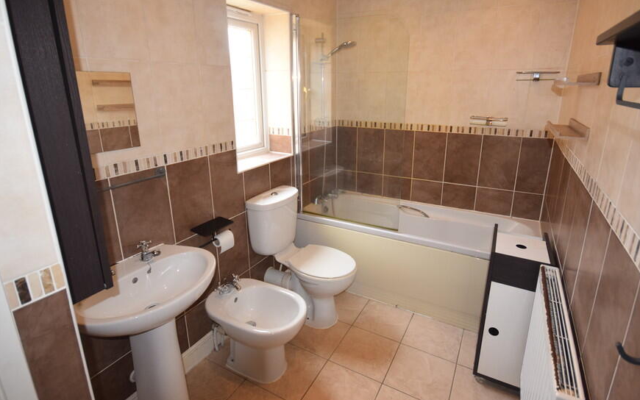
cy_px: 174
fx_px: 314
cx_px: 327
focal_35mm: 18
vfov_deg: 64.8
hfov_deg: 91.1
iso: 800
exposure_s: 1/100
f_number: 5
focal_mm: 10
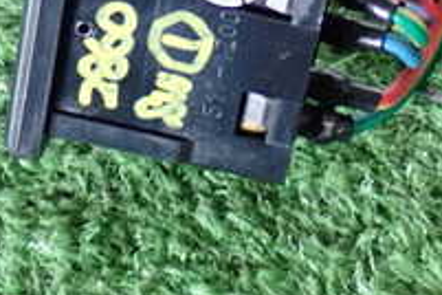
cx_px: 541
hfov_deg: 11.9
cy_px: 26
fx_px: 2063
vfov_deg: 8.1
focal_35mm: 168
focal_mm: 9.65
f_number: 3.3
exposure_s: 1/25
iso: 800
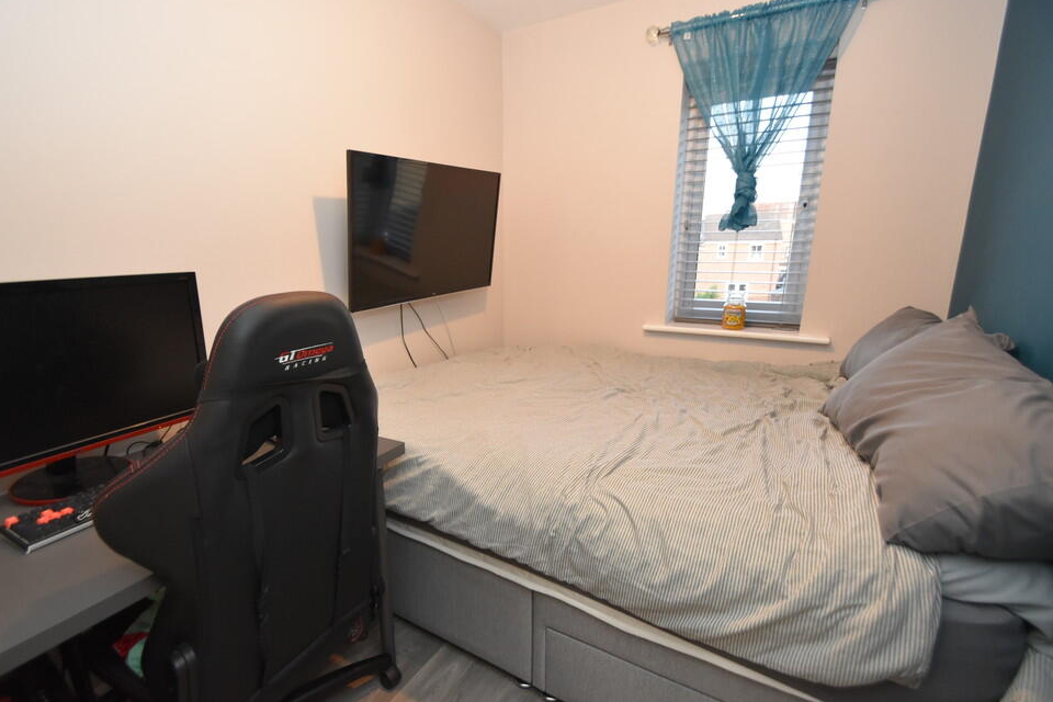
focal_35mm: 16
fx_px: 468
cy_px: 360
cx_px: 501
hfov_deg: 96.7
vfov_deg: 73.7
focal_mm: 10
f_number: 3.5
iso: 1400
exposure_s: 1/60
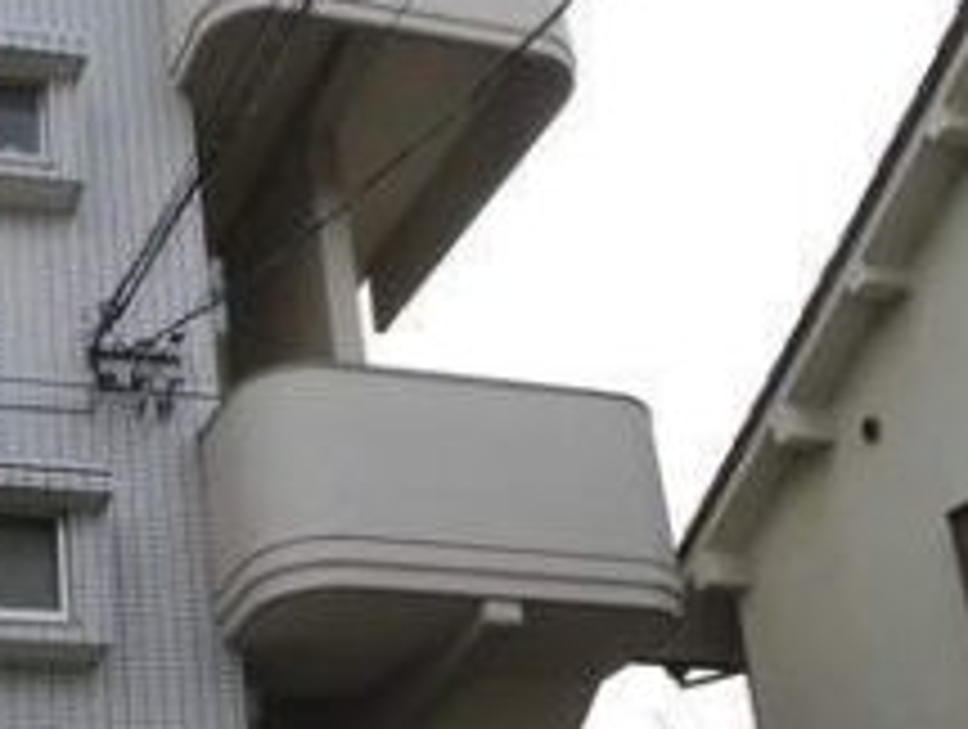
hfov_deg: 23.8
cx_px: -14
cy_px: 738
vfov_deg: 18.4
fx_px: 2185
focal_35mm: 78
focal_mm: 6
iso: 100
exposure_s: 1/640
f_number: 2.8
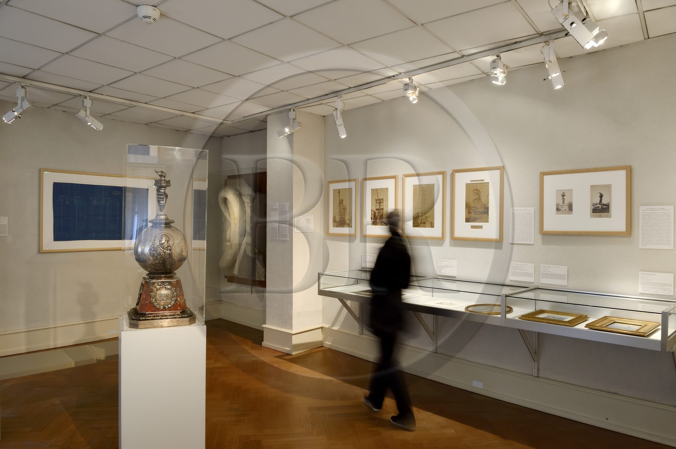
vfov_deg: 53.1
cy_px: 224
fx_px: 450
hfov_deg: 73.8
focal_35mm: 24
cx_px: 338
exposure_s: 1/1.67
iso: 200
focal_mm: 24
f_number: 8
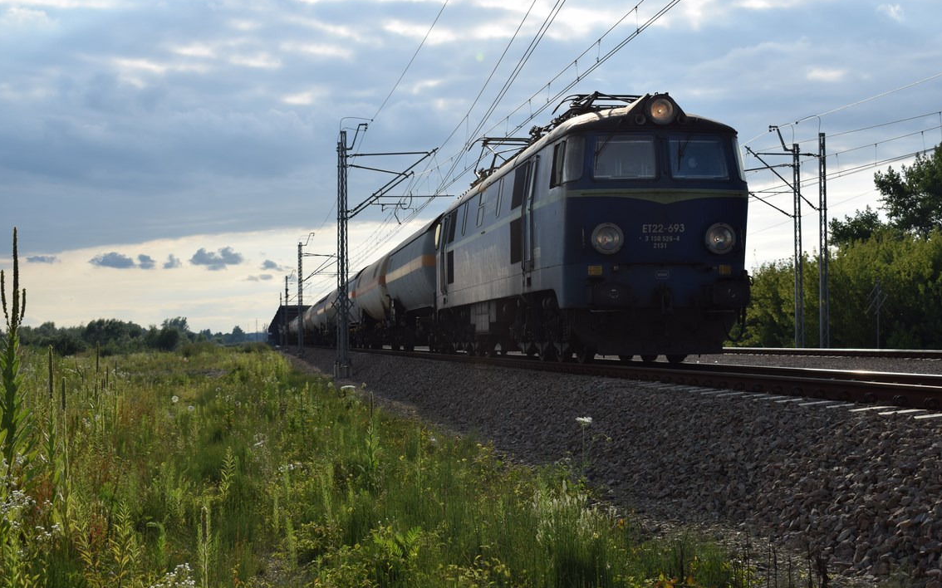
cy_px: 302
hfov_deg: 34.6
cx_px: 474
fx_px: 1514
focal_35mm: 59
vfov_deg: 22.0
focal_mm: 38
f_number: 7.1
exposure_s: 1/500
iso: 100
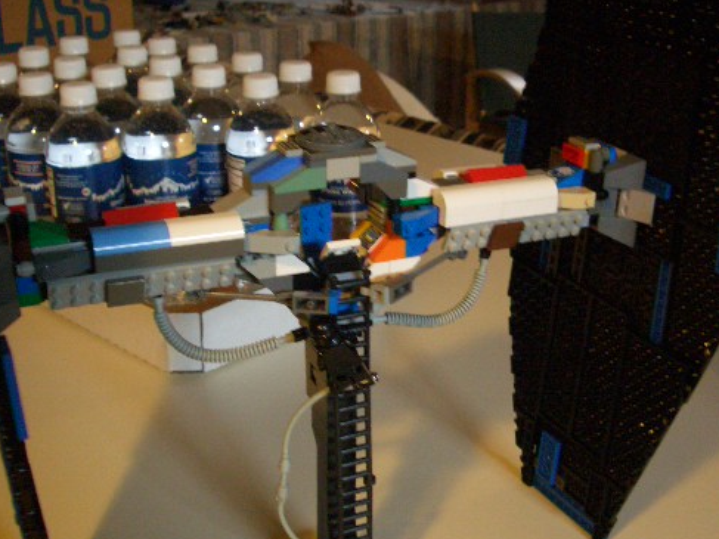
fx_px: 955
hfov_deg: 41.2
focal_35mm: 46
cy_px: 278
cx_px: 385
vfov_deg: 31.5
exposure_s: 1/8
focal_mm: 5.8
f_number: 2.6
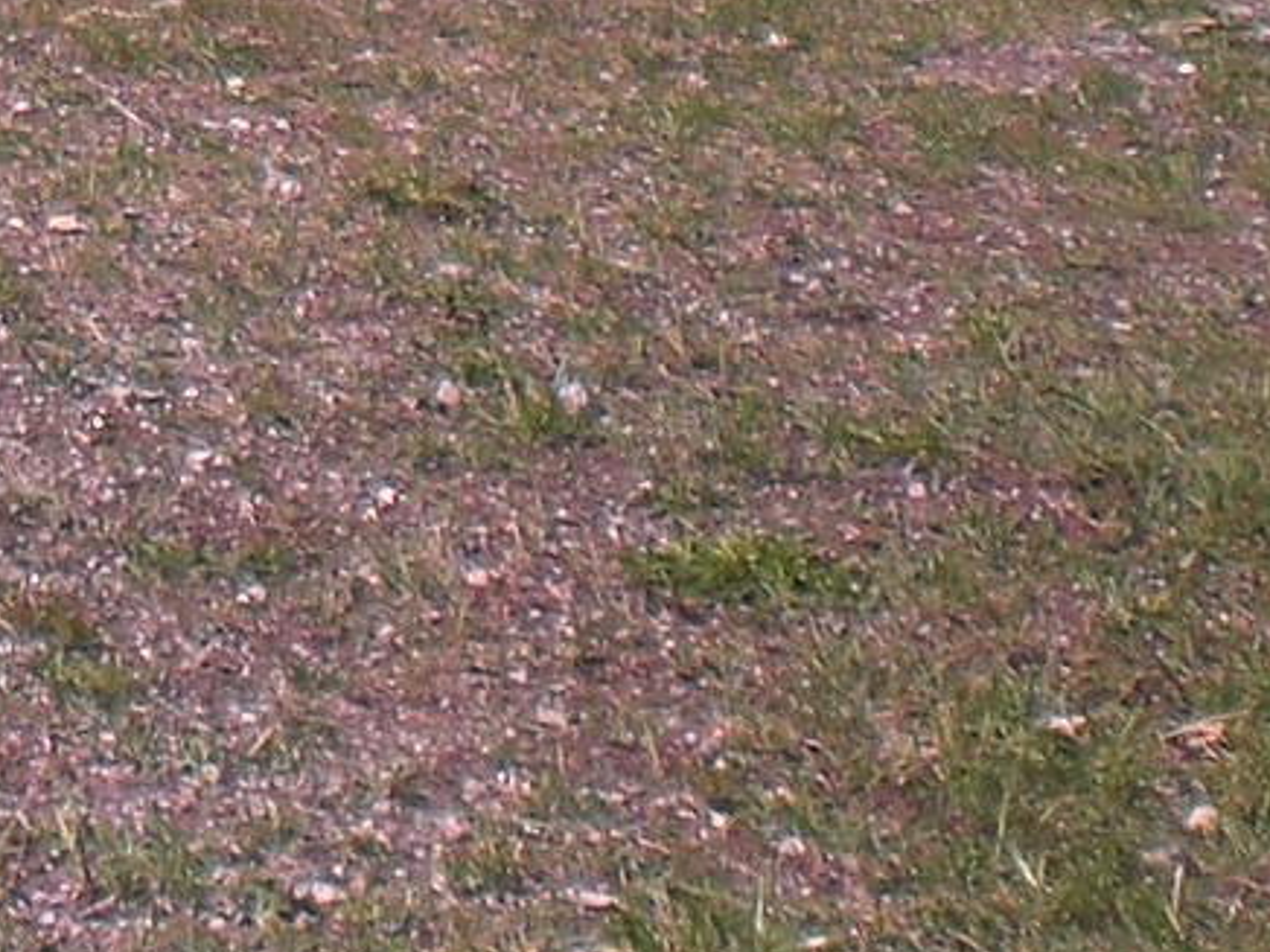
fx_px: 6824
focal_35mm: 186
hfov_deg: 9.9
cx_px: -1210
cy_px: -1103
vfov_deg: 7.6
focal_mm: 6.3
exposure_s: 1/500
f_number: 4.4
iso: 50
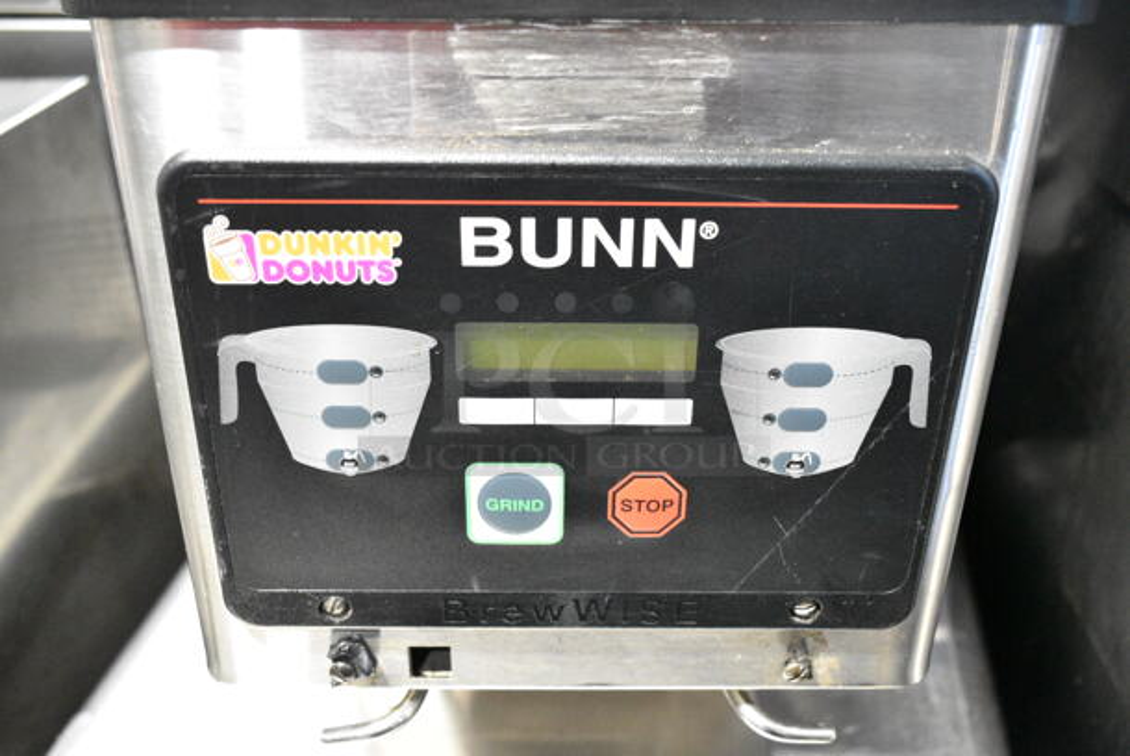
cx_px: 565
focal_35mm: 36
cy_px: 378
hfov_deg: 53.1
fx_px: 1131
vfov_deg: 37.0
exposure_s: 1/125
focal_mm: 24
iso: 6400
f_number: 5.6
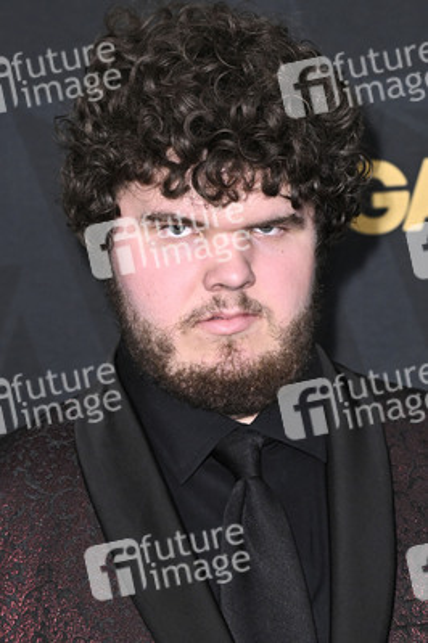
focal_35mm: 106
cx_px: 214
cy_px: 322
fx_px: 1893
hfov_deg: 12.9
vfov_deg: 19.3
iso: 2000
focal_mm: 71
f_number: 5
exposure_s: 1/320
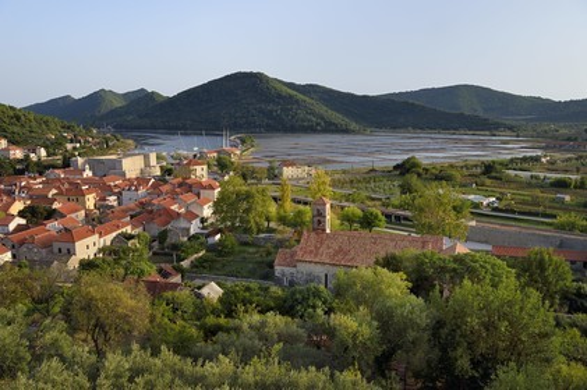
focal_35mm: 30
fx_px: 489
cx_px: 294
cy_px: 195
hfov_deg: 62.0
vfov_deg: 43.5
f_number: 11
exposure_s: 1/100
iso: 200
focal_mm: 30
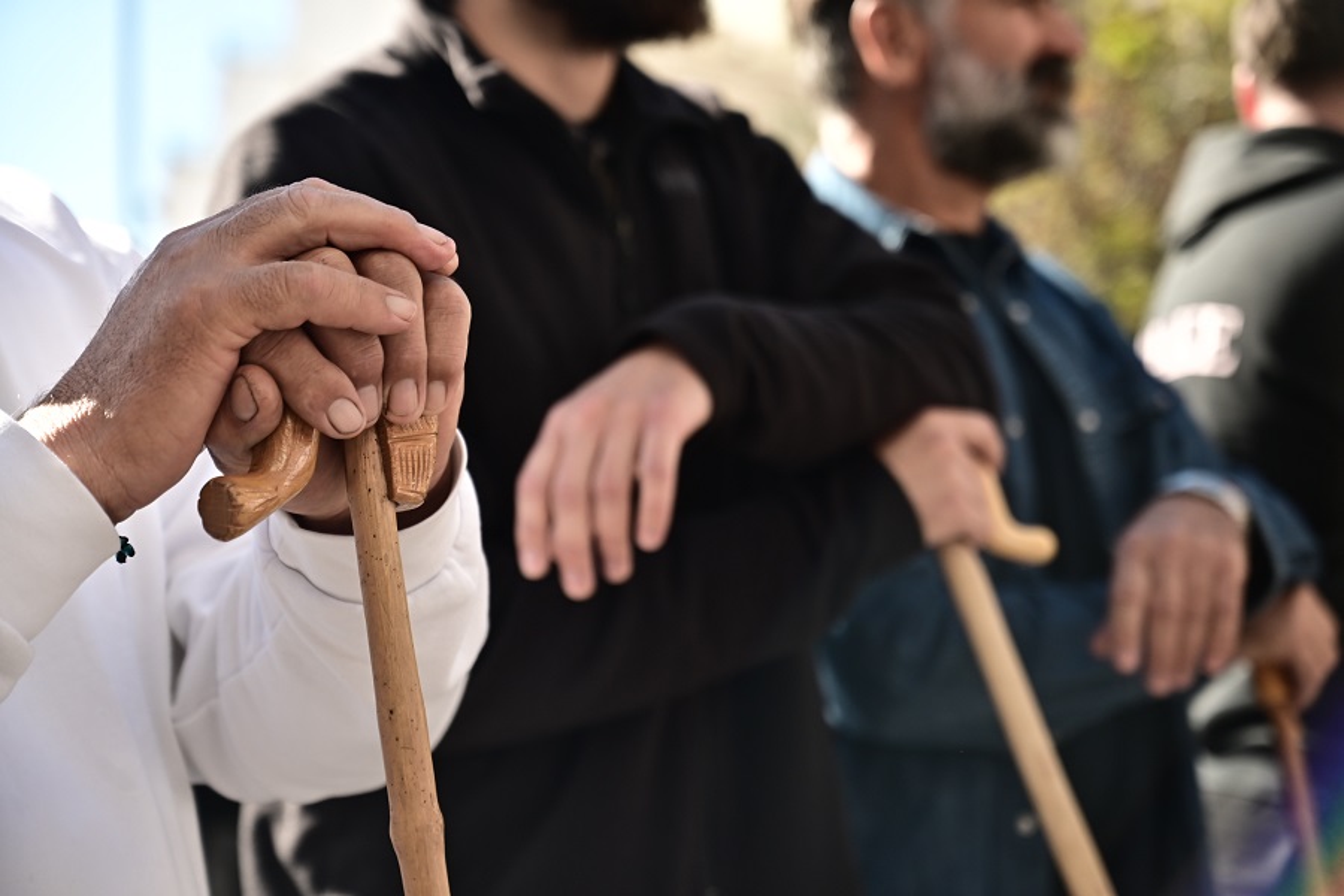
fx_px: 2613
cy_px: 448
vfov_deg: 19.5
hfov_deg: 28.8
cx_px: 672
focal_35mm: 70
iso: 400
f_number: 4
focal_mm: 70
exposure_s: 1/1000
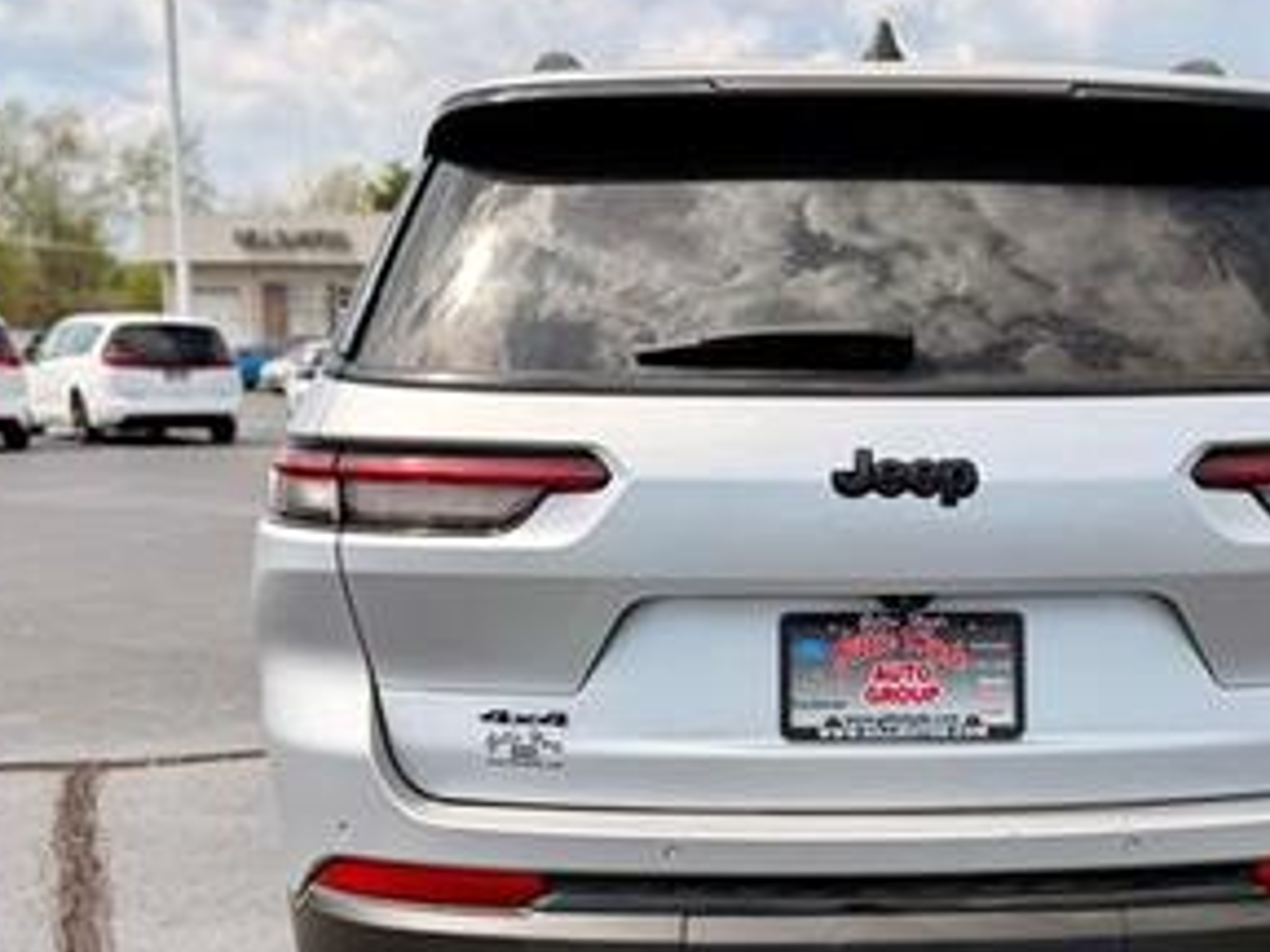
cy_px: 626
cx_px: 904
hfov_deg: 43.8
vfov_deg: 34.1
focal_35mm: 42
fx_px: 1541
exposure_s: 1/4673
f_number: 1.78
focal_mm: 6.76
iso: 80
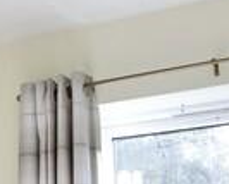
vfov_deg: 13.1
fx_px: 734
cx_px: -28
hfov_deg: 17.1
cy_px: 317
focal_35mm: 108
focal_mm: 10
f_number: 8
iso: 640
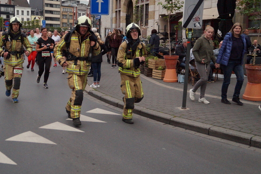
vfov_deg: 30.5
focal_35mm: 44
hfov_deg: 44.4
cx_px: 113
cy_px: 74
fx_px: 319
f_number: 4
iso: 2500
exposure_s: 1/2000
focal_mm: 24
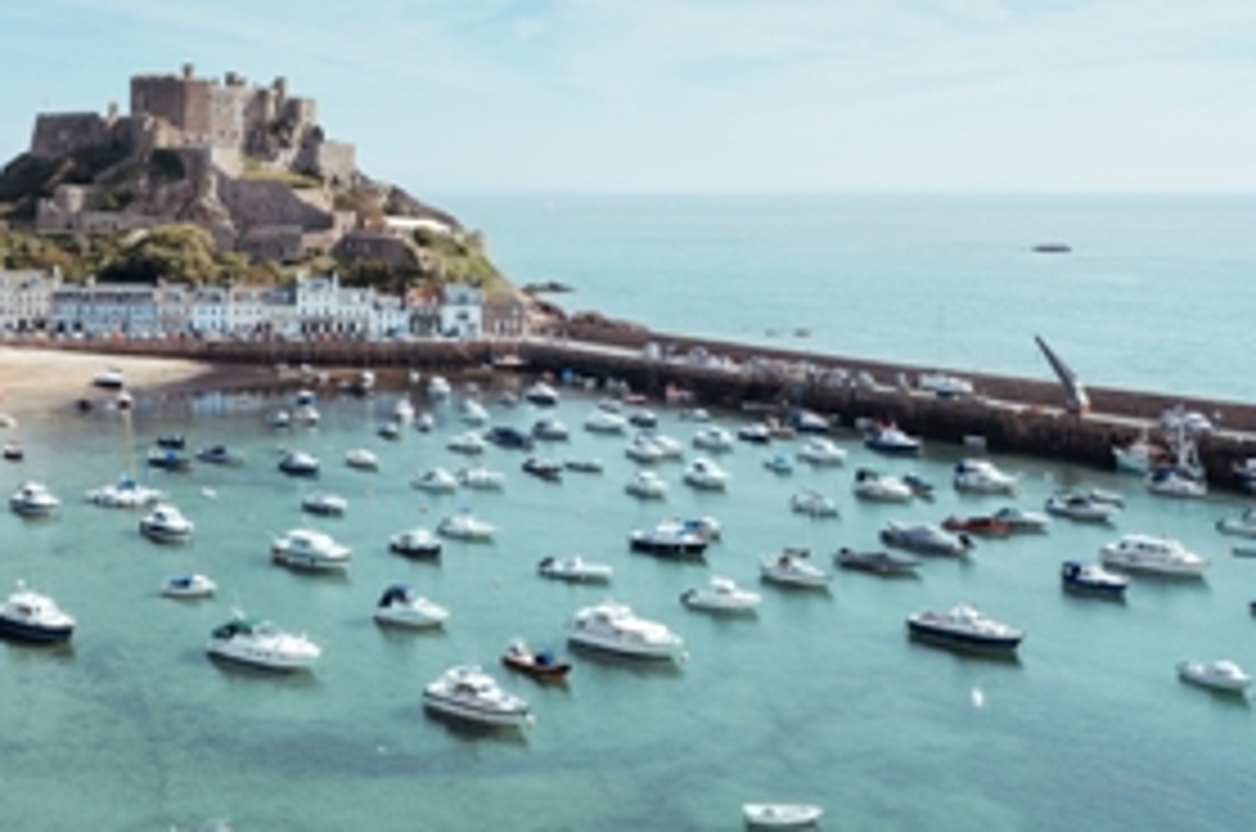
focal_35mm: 45
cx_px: 356
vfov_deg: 29.1
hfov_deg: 42.7
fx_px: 1567
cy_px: 166
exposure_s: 1/120
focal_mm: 10.26
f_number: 2.8
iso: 100
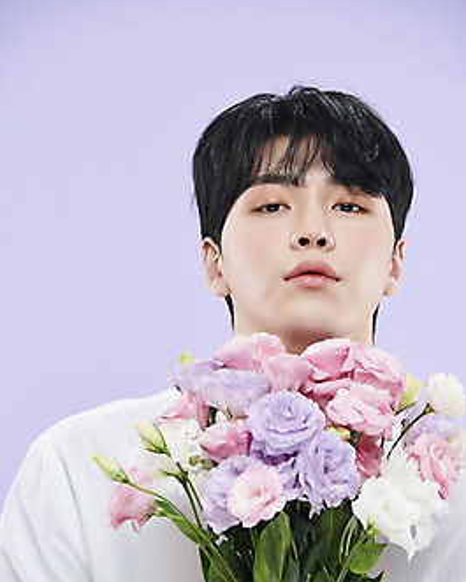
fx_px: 3619
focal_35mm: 210
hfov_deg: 7.4
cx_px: 233
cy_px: 345
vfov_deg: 9.2
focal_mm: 185
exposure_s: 1/125
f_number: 8
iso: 31
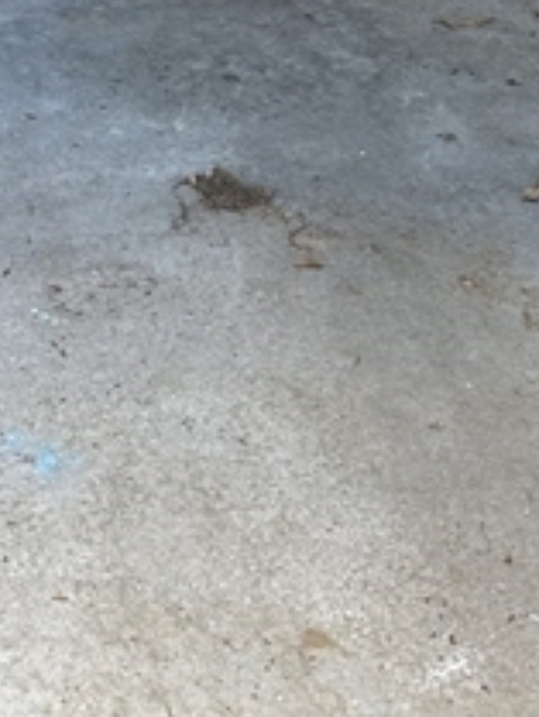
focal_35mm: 88
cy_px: -350
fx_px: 1825
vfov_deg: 19.5
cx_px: -100
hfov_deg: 16.2
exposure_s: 1/121
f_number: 1.78
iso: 64
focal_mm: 6.86
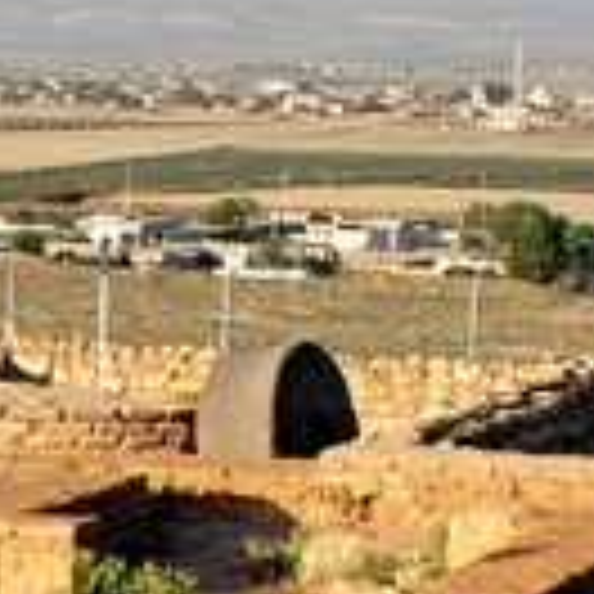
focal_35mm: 263
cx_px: -486
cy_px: 788
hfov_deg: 6.5
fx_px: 5106
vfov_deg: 6.6
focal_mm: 34
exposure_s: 1/250
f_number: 8
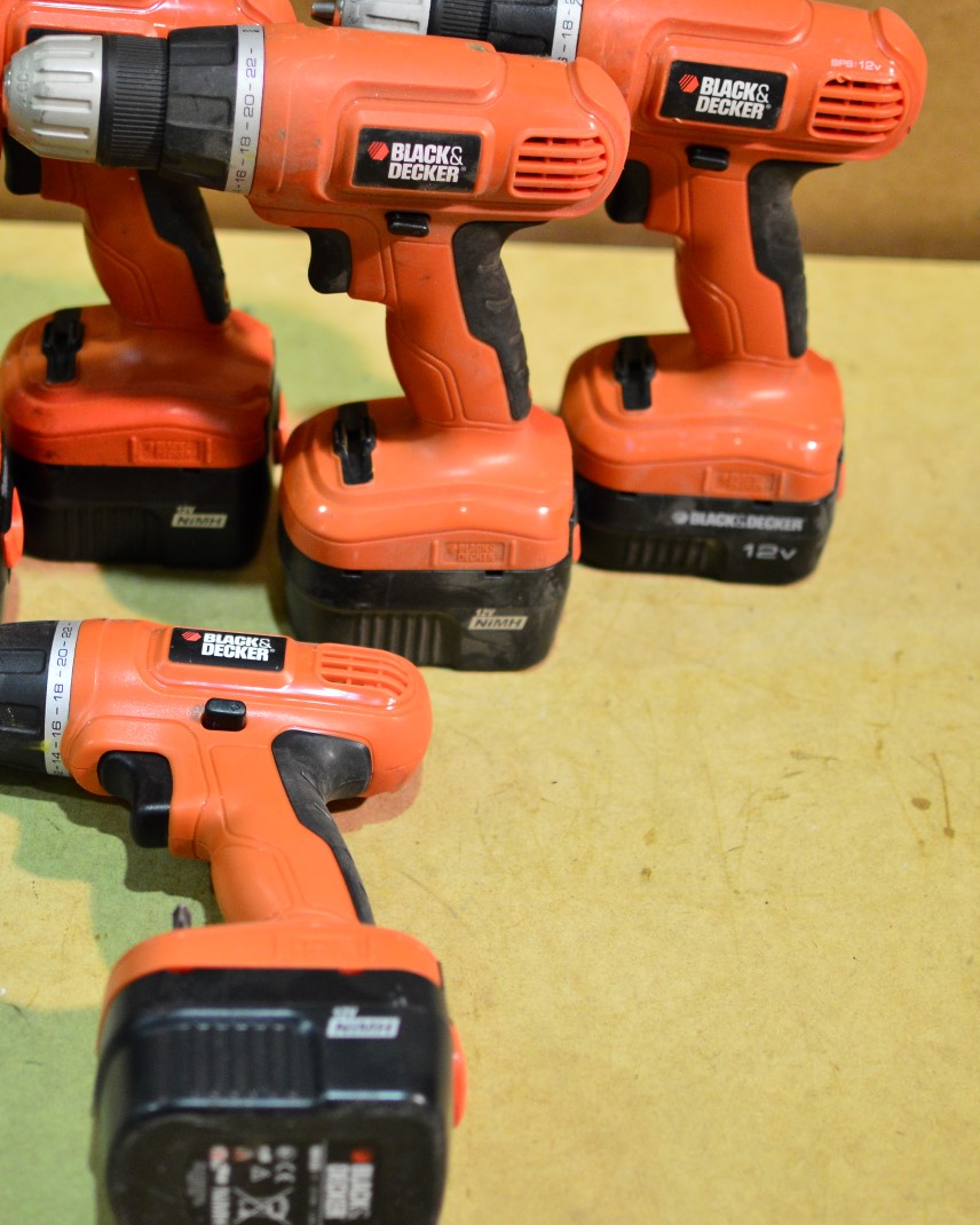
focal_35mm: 75
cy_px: 614
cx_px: 234
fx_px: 2709
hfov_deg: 20.3
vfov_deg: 25.5
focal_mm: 35
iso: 800
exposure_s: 1/250
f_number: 1.8
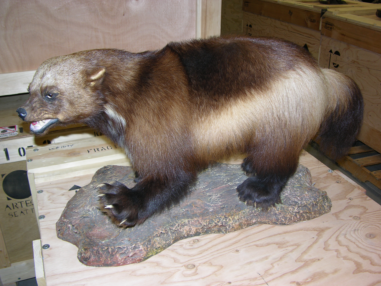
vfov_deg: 40.7
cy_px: 143
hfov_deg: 52.6
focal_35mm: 35
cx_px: 190
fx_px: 385
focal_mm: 9
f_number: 2.8
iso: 50
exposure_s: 1/60.1
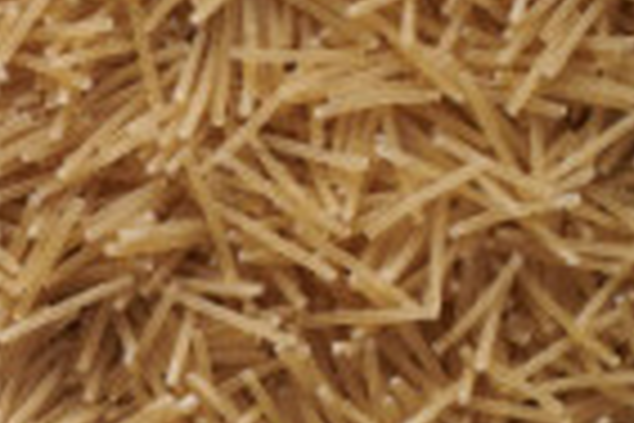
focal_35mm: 284
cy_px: 459
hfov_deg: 6.7
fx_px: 5001
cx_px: -1124
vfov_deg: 4.8
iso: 160
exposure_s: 1/100
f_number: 8
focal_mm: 50
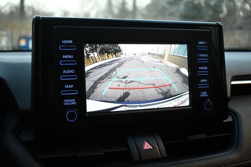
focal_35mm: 42
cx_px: 126
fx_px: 293
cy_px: 84
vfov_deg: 31.9
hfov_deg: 46.4
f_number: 4.2
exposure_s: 1/125
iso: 2200
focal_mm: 28
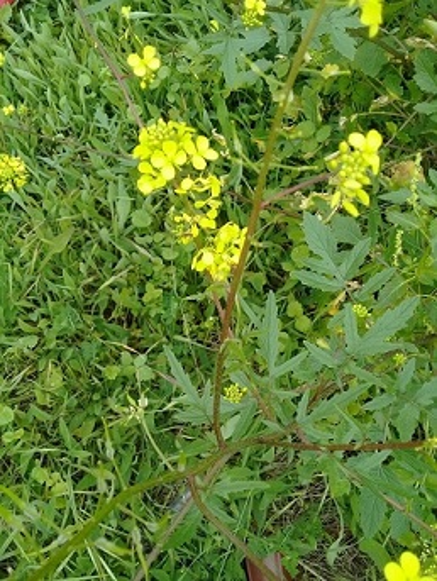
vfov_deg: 58.3
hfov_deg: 45.5
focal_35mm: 31
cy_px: 290
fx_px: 521
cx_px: 218
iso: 50
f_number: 2.2
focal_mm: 3.3
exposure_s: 1/304
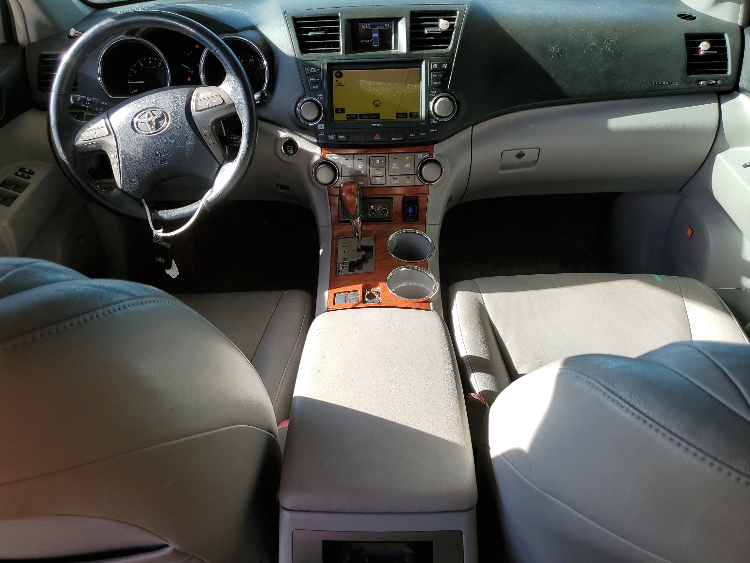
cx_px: 363
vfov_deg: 51.3
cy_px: 271
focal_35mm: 27
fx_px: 585
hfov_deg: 65.3
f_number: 1.5
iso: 50
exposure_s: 1/476
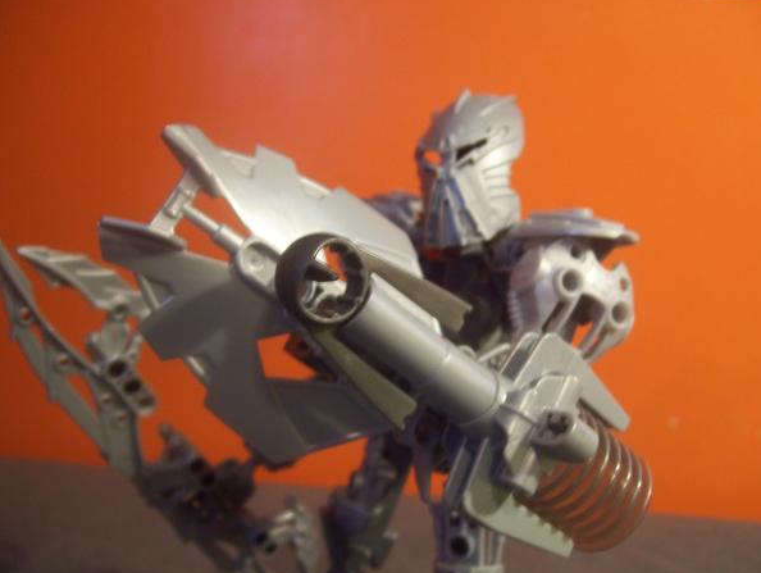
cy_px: 296
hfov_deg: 48.9
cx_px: 400
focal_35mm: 38
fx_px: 836
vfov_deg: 37.8
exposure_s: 1/8
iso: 160
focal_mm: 6
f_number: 2.7
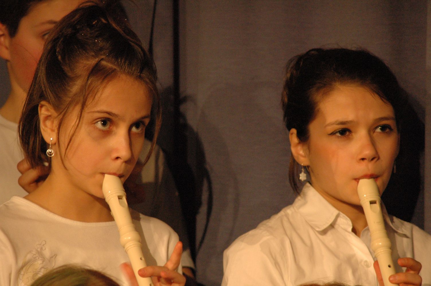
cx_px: 216
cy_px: 143
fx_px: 3947
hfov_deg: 6.2
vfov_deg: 4.2
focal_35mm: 330
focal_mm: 220
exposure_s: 1/25
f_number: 5
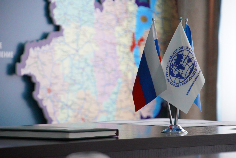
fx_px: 1319
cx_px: 118
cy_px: 79
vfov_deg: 6.8
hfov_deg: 10.2
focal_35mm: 201
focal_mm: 134
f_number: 6.3
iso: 2000
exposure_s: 1/125
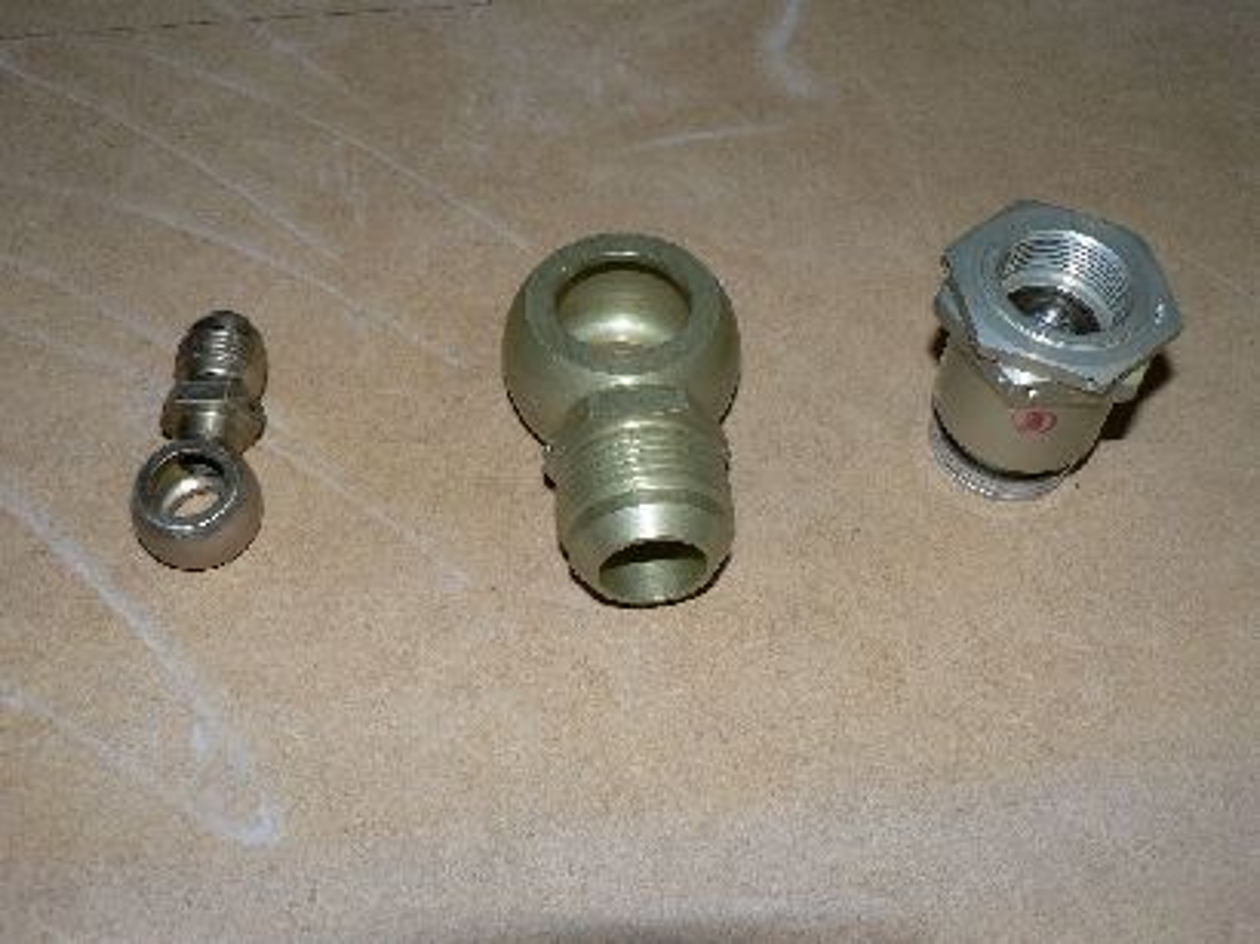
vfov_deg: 39.6
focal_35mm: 36
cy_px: 472
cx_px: 630
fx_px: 1310
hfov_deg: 51.4
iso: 100
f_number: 4
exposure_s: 1/80
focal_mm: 6
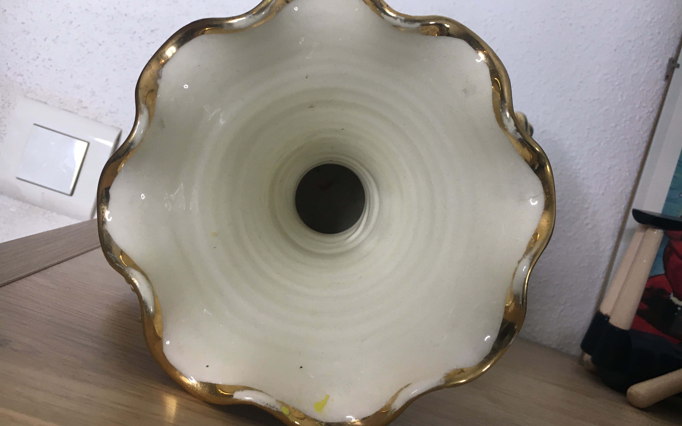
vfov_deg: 40.6
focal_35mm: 31
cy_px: 191
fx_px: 576
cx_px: 343
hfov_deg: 61.2
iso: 32
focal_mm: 4.15
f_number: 2.2
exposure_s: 1/33
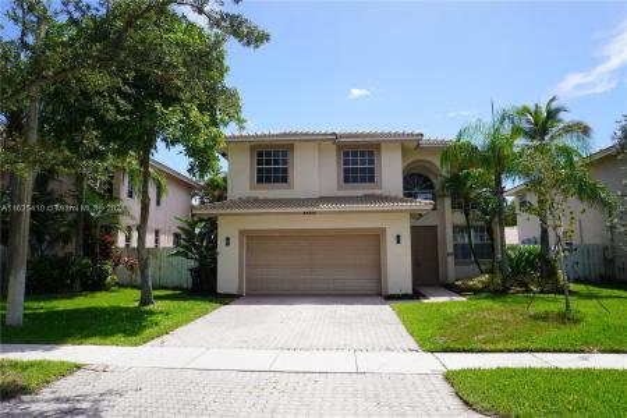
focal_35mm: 24
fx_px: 418
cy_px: 209
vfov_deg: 53.1
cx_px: 314
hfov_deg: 73.7
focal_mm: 16
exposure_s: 1/160
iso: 100
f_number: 10
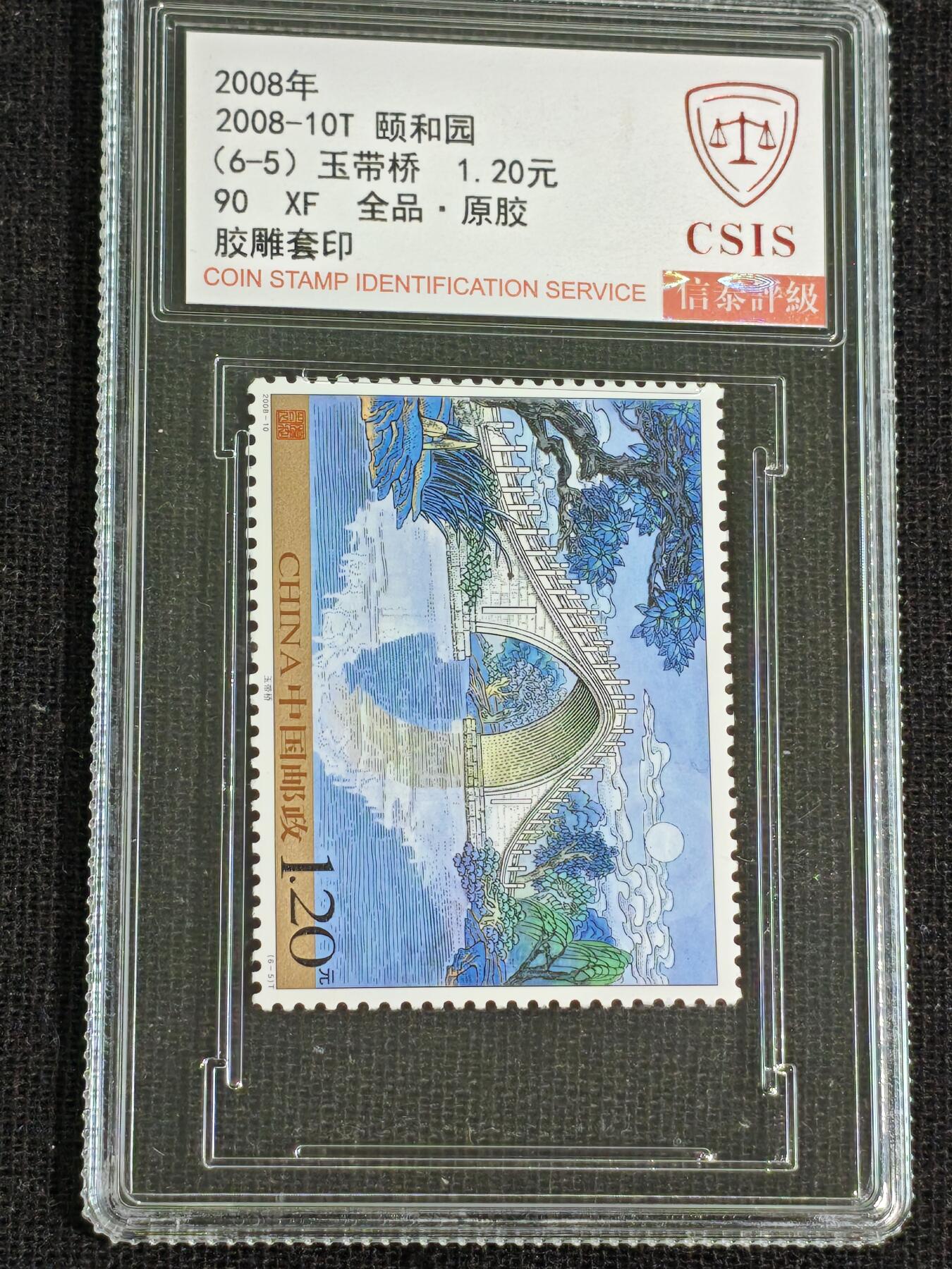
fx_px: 3630
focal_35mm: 99
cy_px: 634
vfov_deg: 19.8
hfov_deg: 14.9
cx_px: 476
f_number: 1.5
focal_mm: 4.94
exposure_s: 1/339
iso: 50
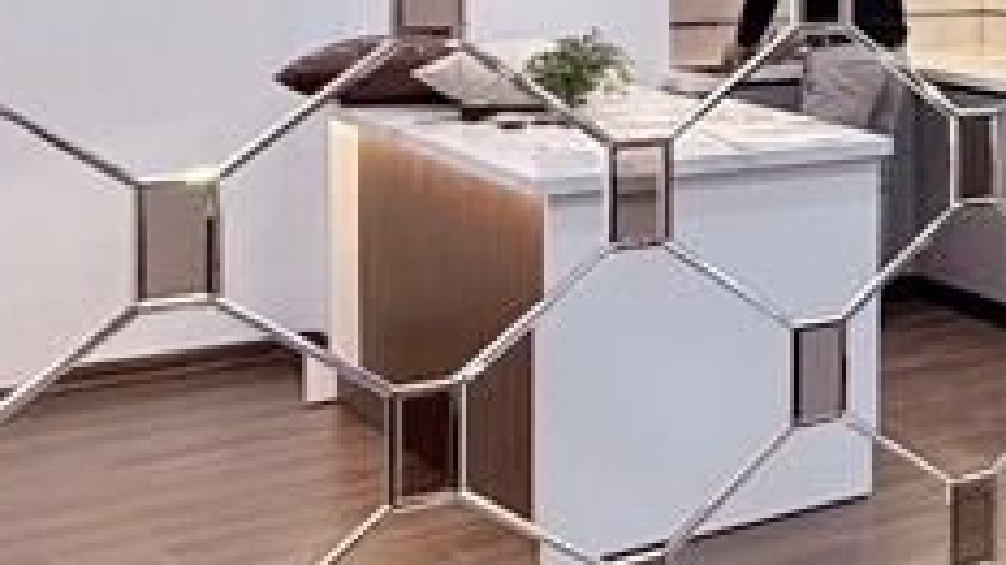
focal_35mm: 67
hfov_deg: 24.2
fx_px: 1787
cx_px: 1533
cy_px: -47
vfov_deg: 17.4
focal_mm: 2.22
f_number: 2.2
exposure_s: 1/100
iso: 250
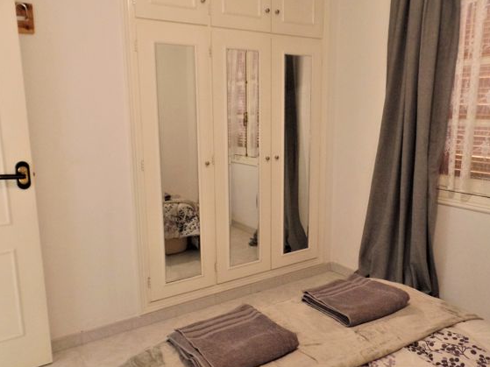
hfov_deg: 61.6
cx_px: 263
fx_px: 410
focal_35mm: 29
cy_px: 186
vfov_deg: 48.2
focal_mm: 4.1
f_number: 2.8
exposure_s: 1/30
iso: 400
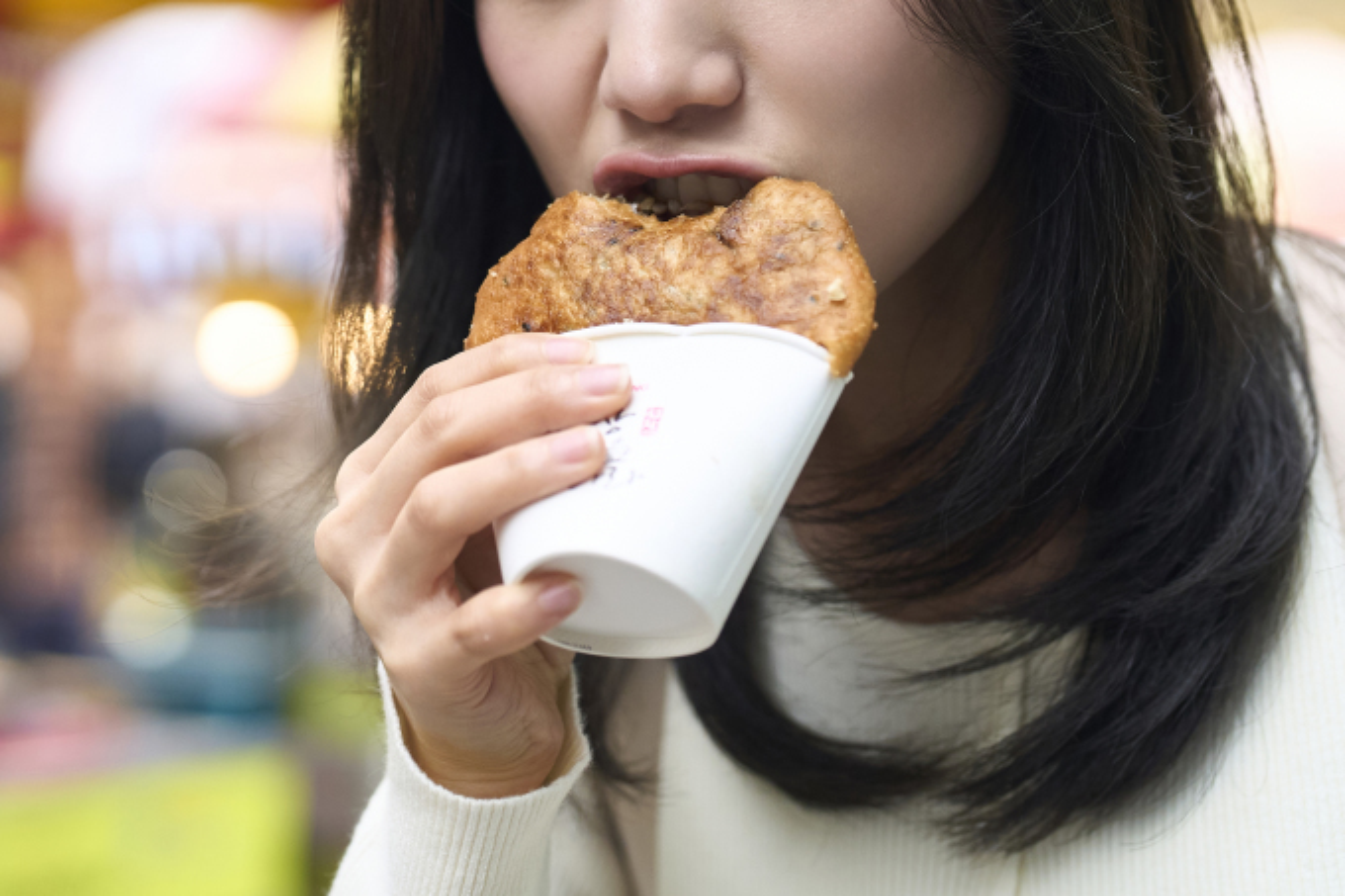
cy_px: 448
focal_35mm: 50
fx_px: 1867
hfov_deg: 39.6
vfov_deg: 27.0
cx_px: 672
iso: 800
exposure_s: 1/2500
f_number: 2.2
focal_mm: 50
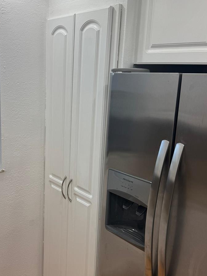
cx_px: 59
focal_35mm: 41
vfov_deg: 45.8
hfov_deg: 34.6
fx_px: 327
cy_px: 141
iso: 64
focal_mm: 6.76
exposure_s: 1/176
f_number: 1.78
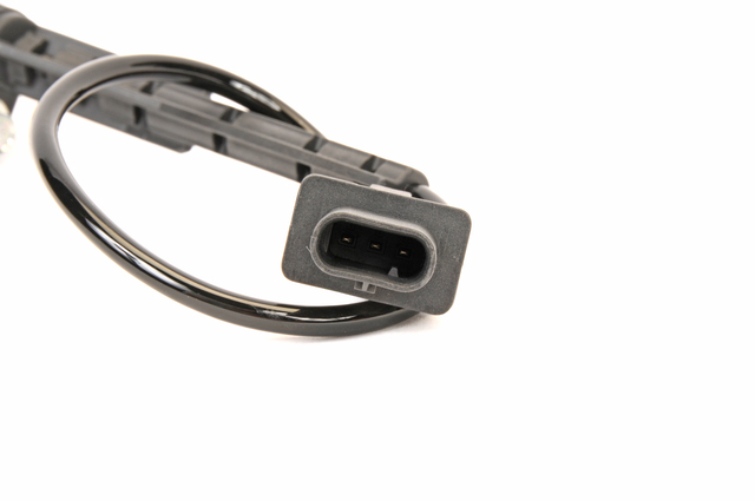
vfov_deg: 10.1
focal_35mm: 135
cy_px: 250
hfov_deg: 15.2
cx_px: 378
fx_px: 2828
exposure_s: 1/200
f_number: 22
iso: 200
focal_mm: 90
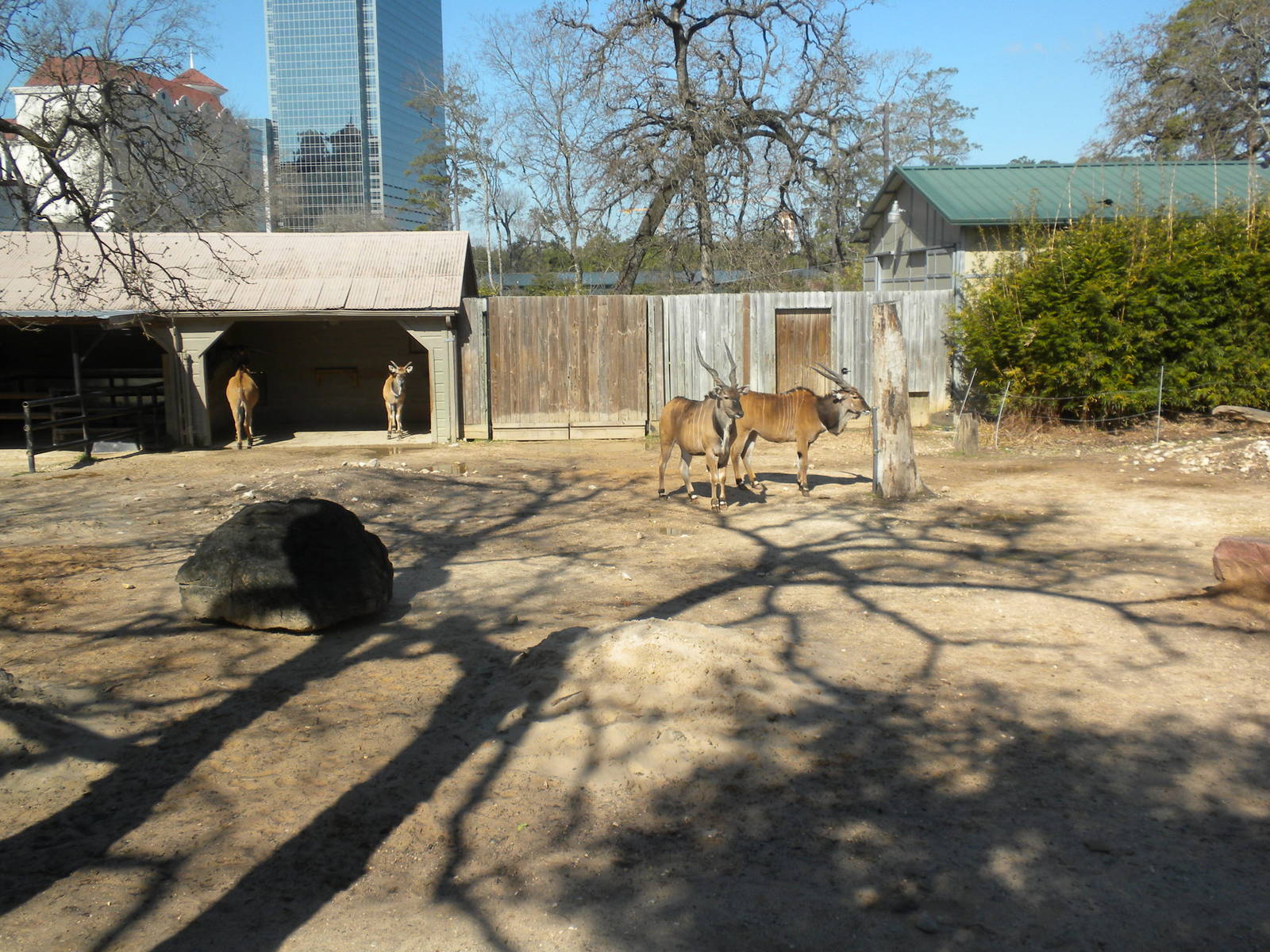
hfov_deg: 50.1
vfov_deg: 38.7
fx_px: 1357
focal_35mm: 37
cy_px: 476
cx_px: 635
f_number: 10
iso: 64
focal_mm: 6.6
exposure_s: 1/100
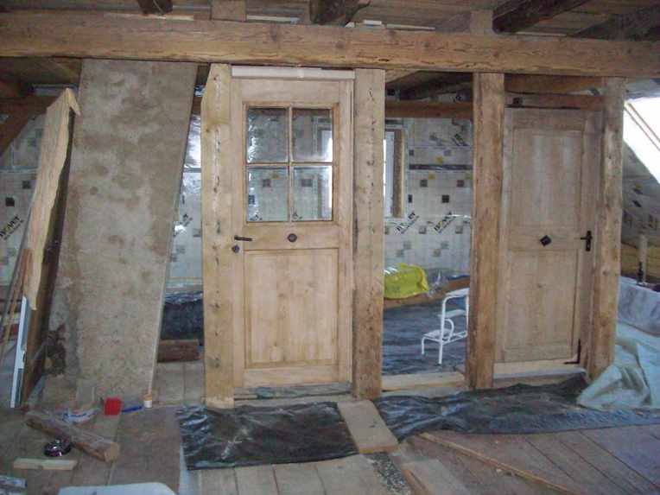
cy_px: 248
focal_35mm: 36
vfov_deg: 39.7
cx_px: 330
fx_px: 686
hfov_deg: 51.4
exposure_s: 1/128
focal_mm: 6
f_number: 2.7
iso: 800
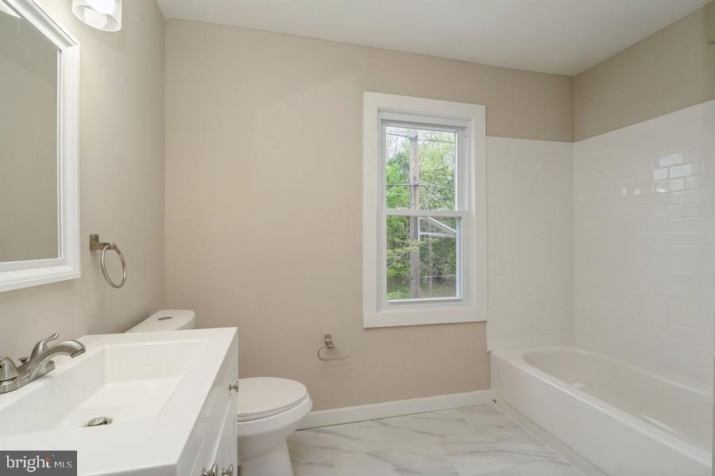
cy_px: 238
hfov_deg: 96.7
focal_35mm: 16
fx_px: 318
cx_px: 358
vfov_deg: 73.7
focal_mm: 16
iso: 125
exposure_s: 1/30
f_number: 11
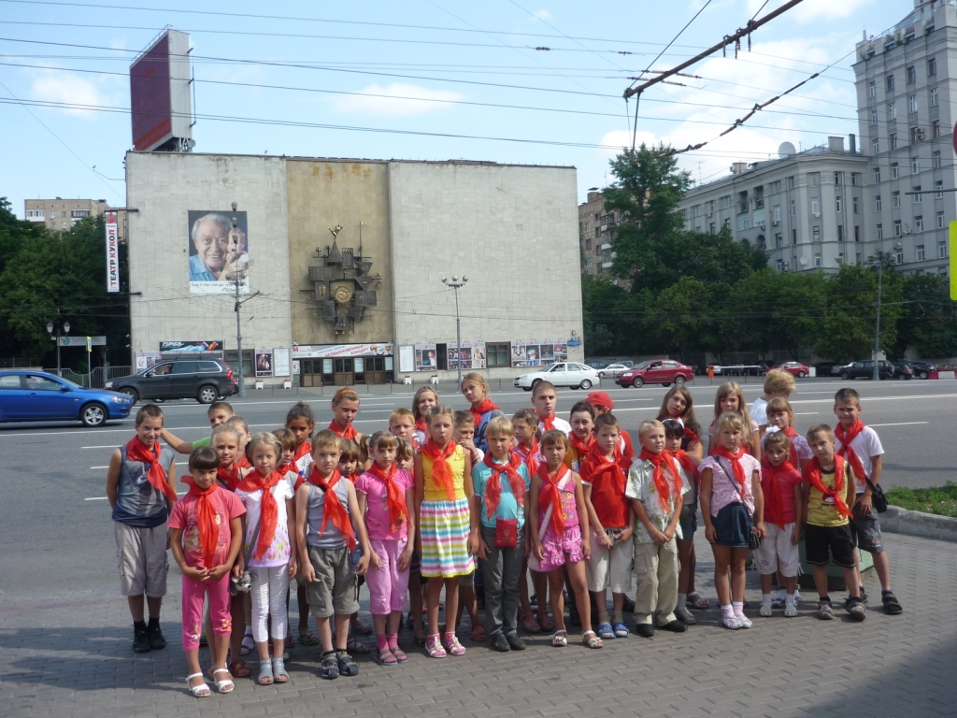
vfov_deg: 42.9
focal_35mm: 33
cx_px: 478
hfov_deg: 55.4
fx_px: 912
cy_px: 359
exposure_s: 1/640
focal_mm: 5.5
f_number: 2.8
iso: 100
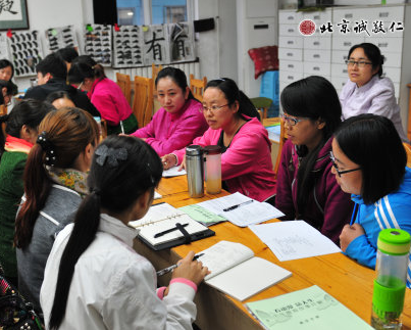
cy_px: 165
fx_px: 499
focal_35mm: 41
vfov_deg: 36.5
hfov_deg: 44.7
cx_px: 190
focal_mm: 24
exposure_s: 1/40
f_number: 3.2
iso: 320
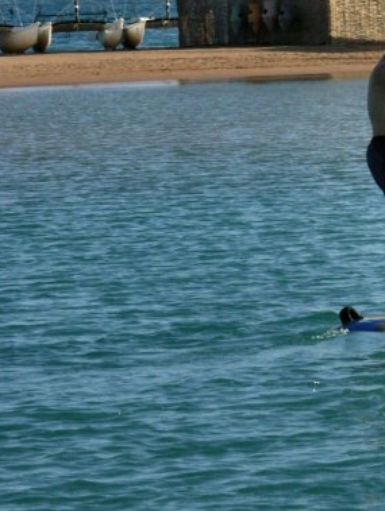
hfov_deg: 3.8
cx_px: 503
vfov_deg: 5.1
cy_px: 69
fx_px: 5774
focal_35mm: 390
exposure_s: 1/800
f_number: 6.3
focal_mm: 37.73
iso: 64
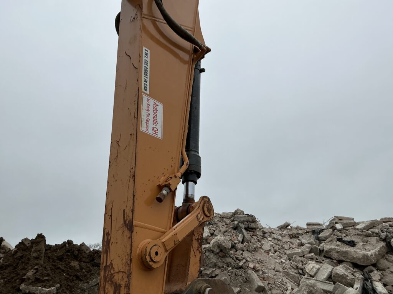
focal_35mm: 28
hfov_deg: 63.4
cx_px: 196
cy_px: 147
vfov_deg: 49.7
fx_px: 318
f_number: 1.8
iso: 25
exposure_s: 1/1055
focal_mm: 3
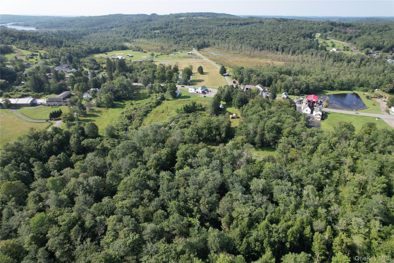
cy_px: 132
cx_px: 197
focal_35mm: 22
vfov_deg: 57.2
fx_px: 241
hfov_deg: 78.6
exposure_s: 1/1250
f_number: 2.8
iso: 130
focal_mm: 8.38
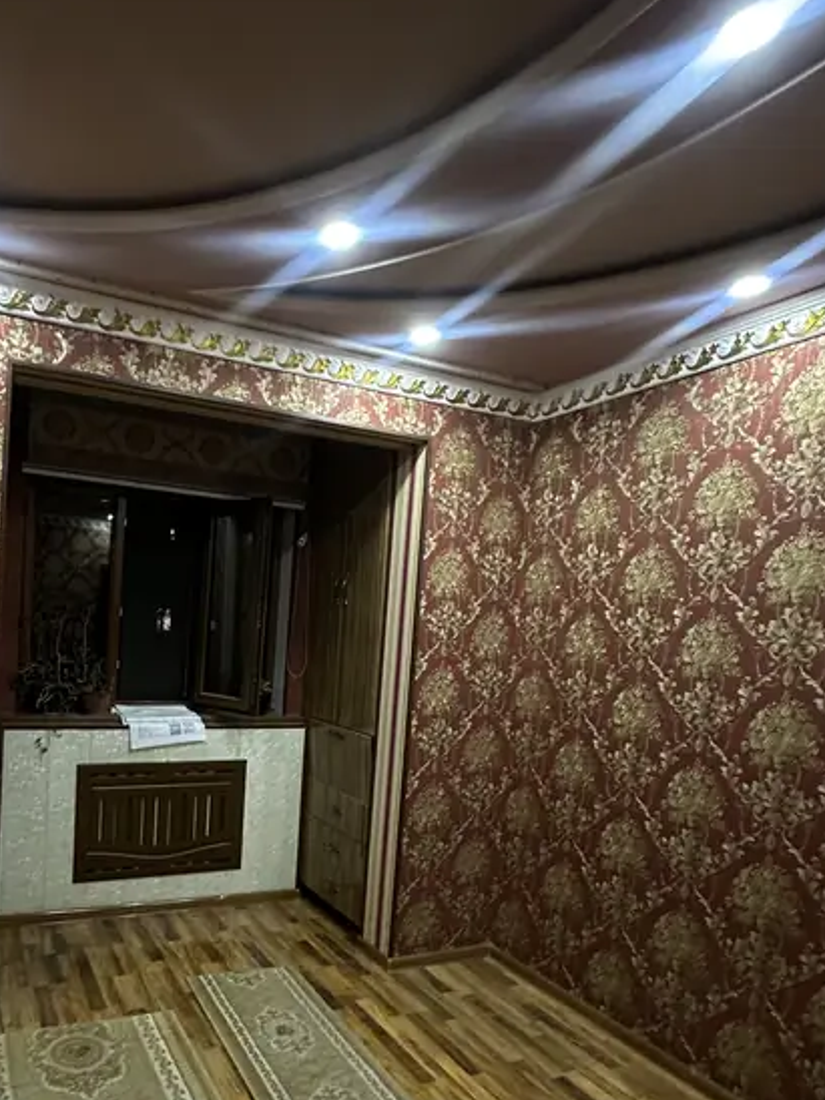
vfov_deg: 73.1
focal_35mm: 23
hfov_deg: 57.0
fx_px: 731
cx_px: 246
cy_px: 664
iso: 500
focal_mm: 2.22
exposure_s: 1/50
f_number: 2.2
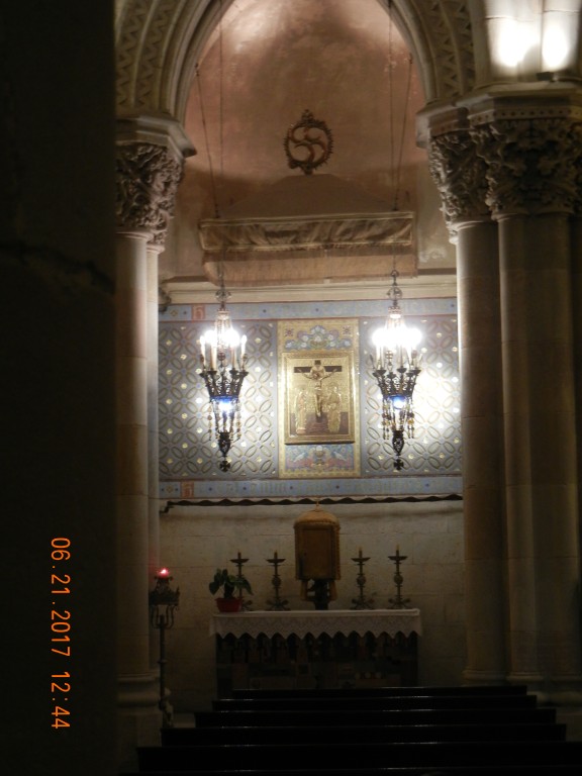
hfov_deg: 19.1
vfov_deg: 25.3
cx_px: 291
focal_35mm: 77
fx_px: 1726
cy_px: 388
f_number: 4.3
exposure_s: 1/7.6
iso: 400
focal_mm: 13.9
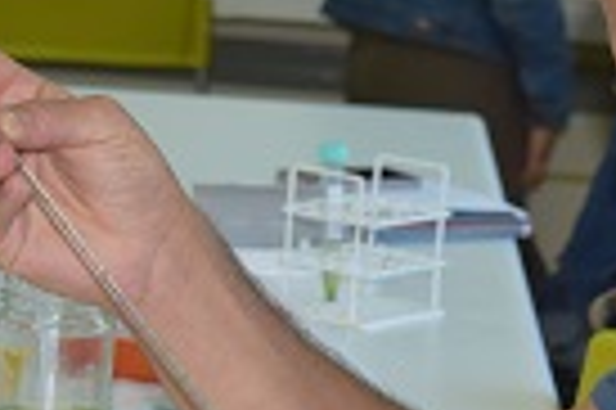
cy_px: 273
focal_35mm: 186
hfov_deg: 11.0
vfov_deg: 7.4
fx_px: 3179
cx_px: 609
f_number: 5
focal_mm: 40
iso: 800
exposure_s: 1/100
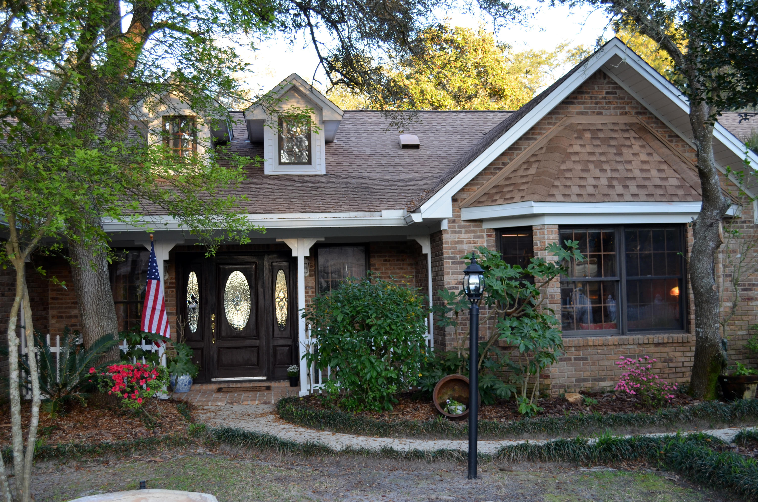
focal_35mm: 39
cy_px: 251
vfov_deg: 34.1
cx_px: 379
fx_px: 819
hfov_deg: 49.6
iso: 200
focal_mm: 26
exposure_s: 1/50
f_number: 4.2
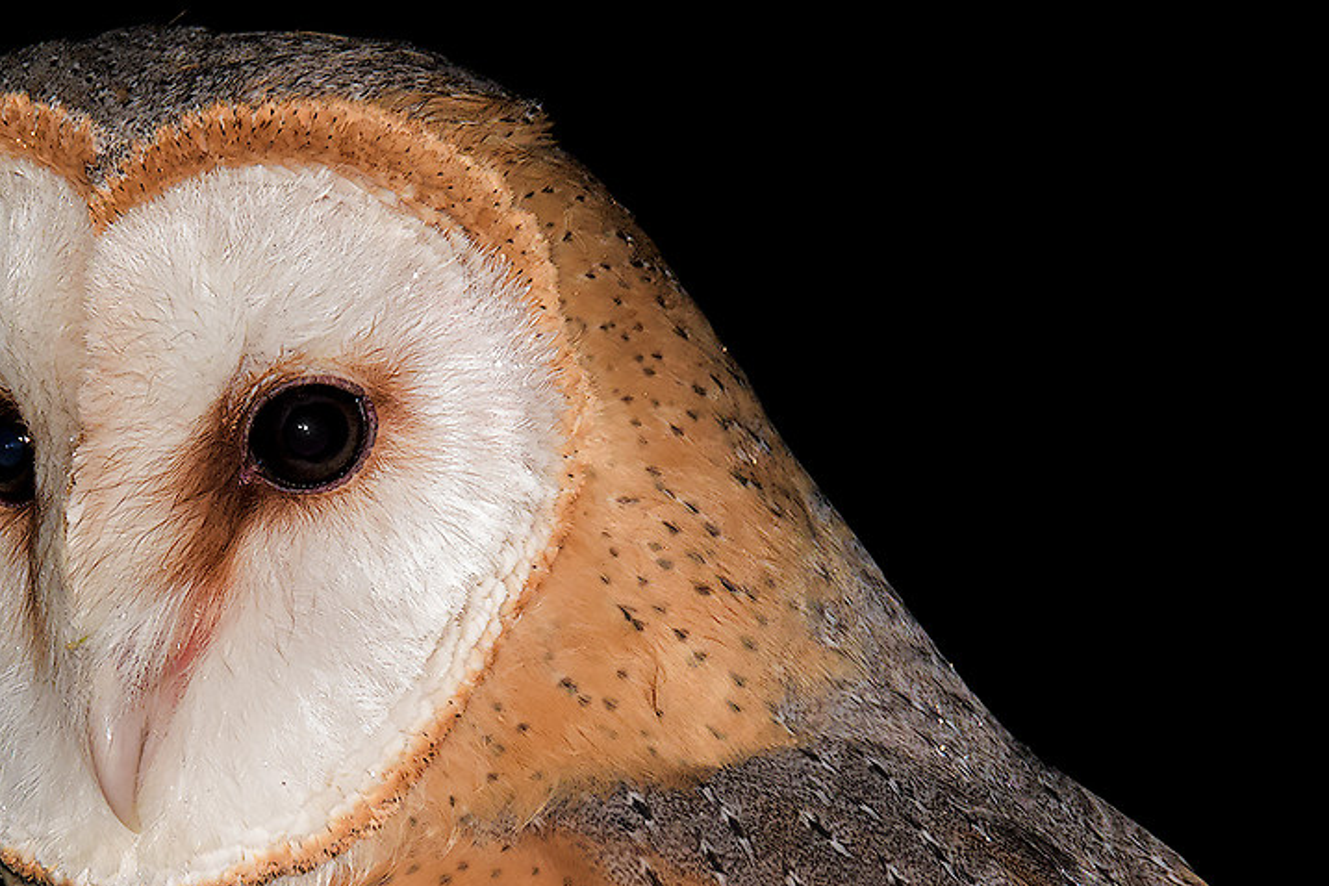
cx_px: 235
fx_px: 49428
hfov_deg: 1.5
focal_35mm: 1339
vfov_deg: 1.0
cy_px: 1231
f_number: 8
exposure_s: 1/250
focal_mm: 400
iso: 1250
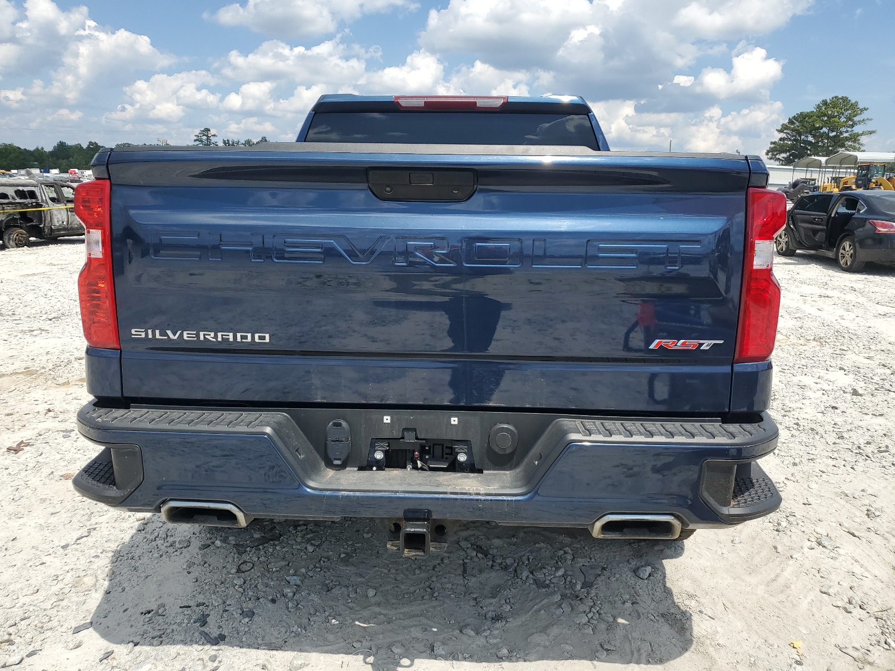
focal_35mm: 26
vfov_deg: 53.1
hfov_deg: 67.3
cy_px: 336
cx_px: 448
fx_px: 672
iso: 50
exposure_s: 1/3333
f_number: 1.5
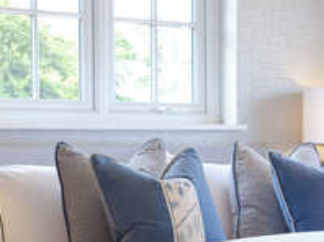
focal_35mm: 91
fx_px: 851
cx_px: 188
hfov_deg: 21.5
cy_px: 152
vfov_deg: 16.2
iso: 200
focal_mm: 23
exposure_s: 1/10
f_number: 8
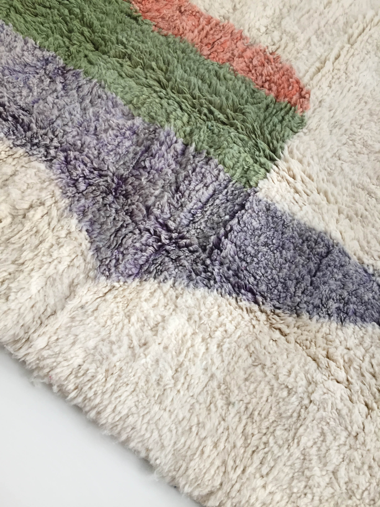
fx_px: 424
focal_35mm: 29
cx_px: 190
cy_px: 254
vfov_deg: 61.7
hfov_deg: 48.2
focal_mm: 4.15
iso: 50
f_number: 2.2
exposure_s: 1/33
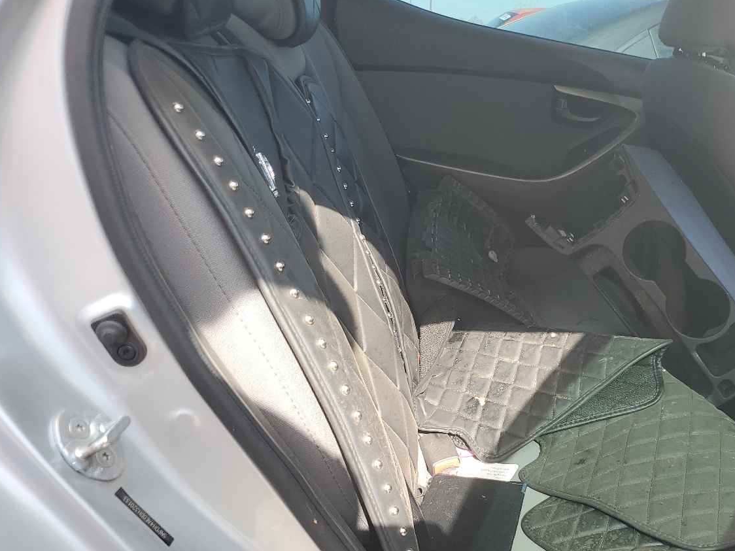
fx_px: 786
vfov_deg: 38.3
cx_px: 504
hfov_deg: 49.1
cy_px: 358
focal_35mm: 37
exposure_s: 1/400
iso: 50
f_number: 1.5
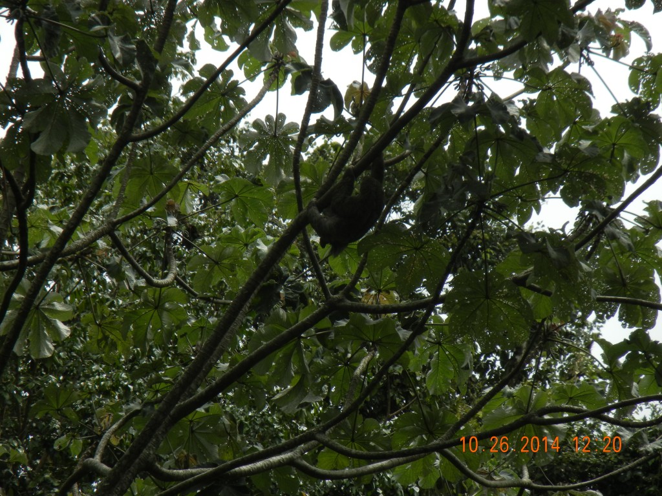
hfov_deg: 6.6
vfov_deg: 5.0
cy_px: 248
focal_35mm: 300
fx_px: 5737
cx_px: 331
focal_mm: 54
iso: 160
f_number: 5.6
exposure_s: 1/700
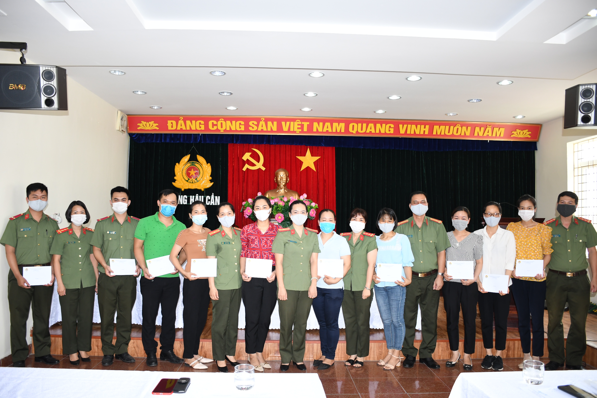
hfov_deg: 67.4
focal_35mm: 27
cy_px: 199
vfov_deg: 47.9
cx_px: 298
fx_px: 448
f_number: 3.5
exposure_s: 1/200
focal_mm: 18
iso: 500
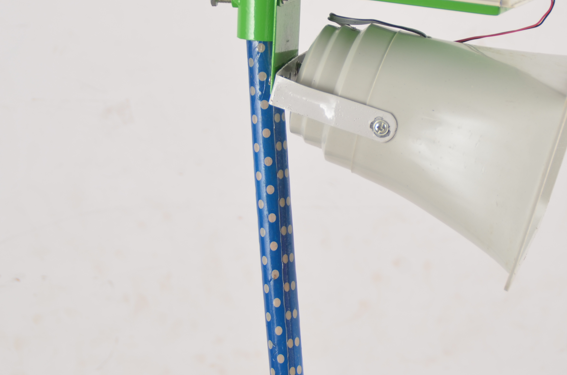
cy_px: 98
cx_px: 408
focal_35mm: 167
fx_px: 2625
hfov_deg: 12.3
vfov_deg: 8.2
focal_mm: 68
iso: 100
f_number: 5.6
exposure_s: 1/160
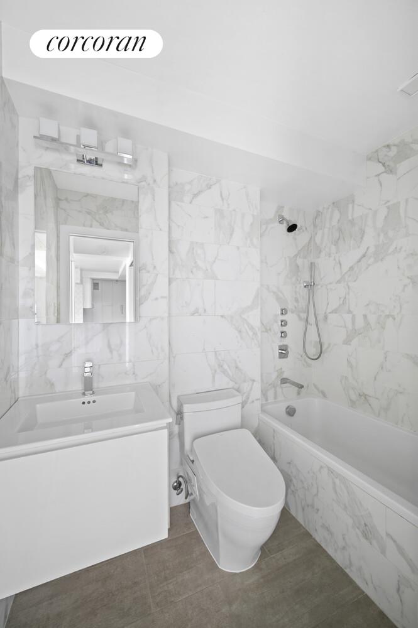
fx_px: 244
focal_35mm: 14
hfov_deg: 81.1
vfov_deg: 104.3
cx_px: 209
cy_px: 314
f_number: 11
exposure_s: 13
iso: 400
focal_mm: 14
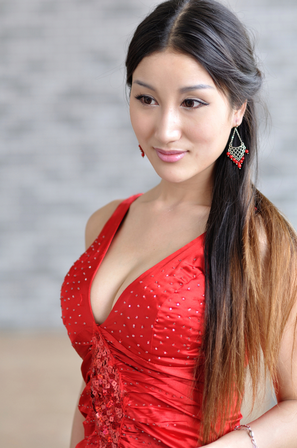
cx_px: 148
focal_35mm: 128
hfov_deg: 10.7
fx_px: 1583
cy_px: 224
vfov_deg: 16.1
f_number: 2.8
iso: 200
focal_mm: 85
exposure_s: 1/125
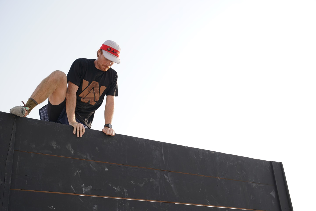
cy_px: 106
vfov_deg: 28.9
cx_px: 158
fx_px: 408
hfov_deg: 42.3
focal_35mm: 46
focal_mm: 46.5
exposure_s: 1/400
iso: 100
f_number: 4.5
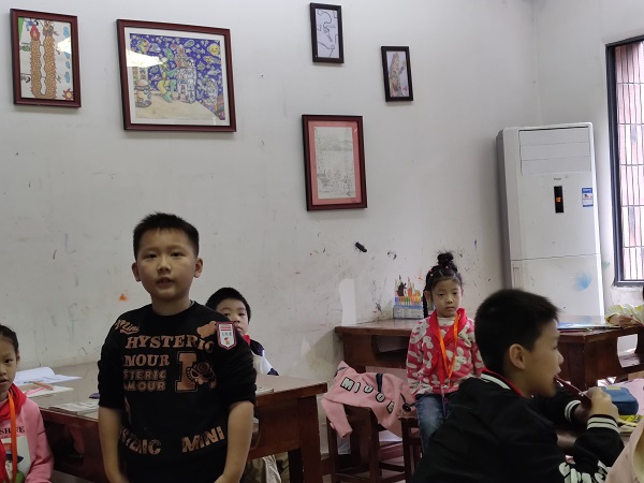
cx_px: 322
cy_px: 242
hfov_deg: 36.2
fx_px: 986
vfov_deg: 27.5
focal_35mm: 53
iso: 369
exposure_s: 1/100
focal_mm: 6.72
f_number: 1.69
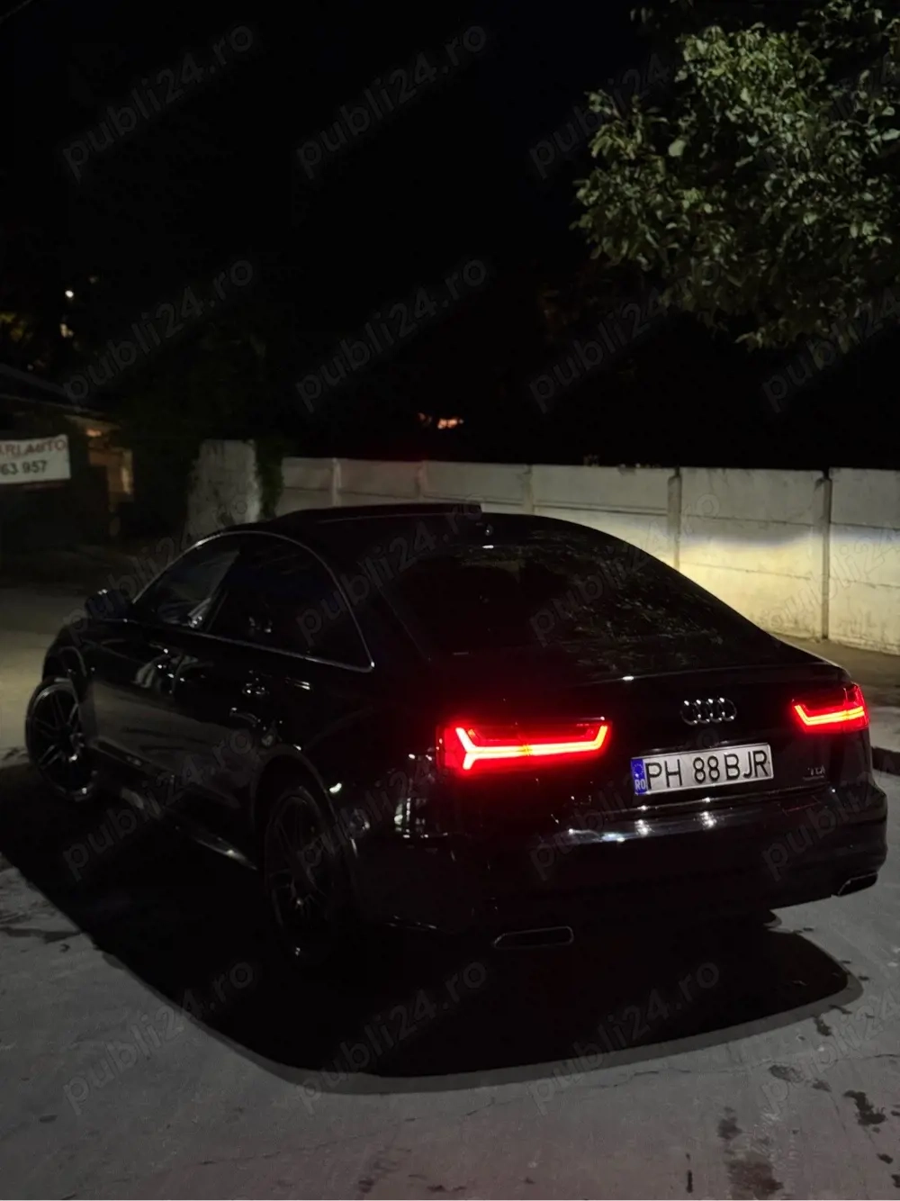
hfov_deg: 30.3
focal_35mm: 48
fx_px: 1665
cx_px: 450
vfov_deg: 39.7
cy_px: 600
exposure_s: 1/33
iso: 500
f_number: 1.78
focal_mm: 6.76
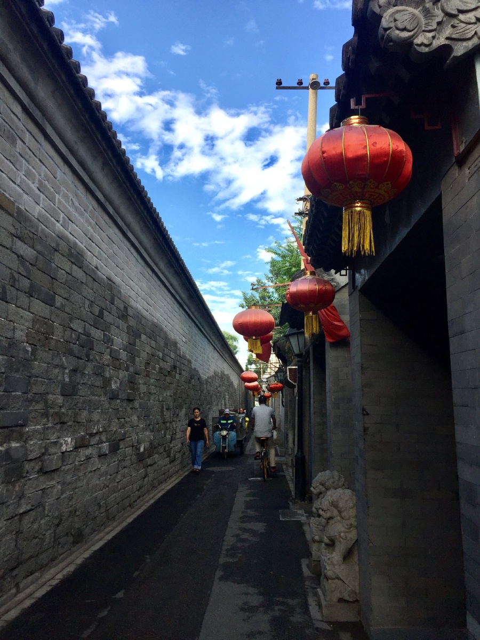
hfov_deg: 48.2
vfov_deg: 61.7
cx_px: 240
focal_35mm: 29
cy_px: 320
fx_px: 536
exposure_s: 1/775
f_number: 2.2
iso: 32
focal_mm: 4.15
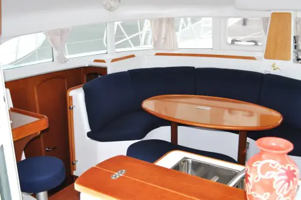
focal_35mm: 39
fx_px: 326
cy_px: 100
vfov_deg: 34.1
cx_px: 150
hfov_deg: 49.6
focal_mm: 26
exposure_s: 1/200
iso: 200
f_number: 6.3
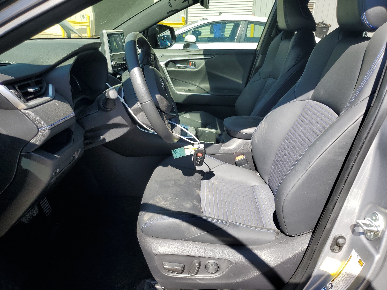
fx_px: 291
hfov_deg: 67.3
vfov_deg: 53.1
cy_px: 145
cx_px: 194
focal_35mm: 26
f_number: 1.5
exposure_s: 1/909
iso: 50
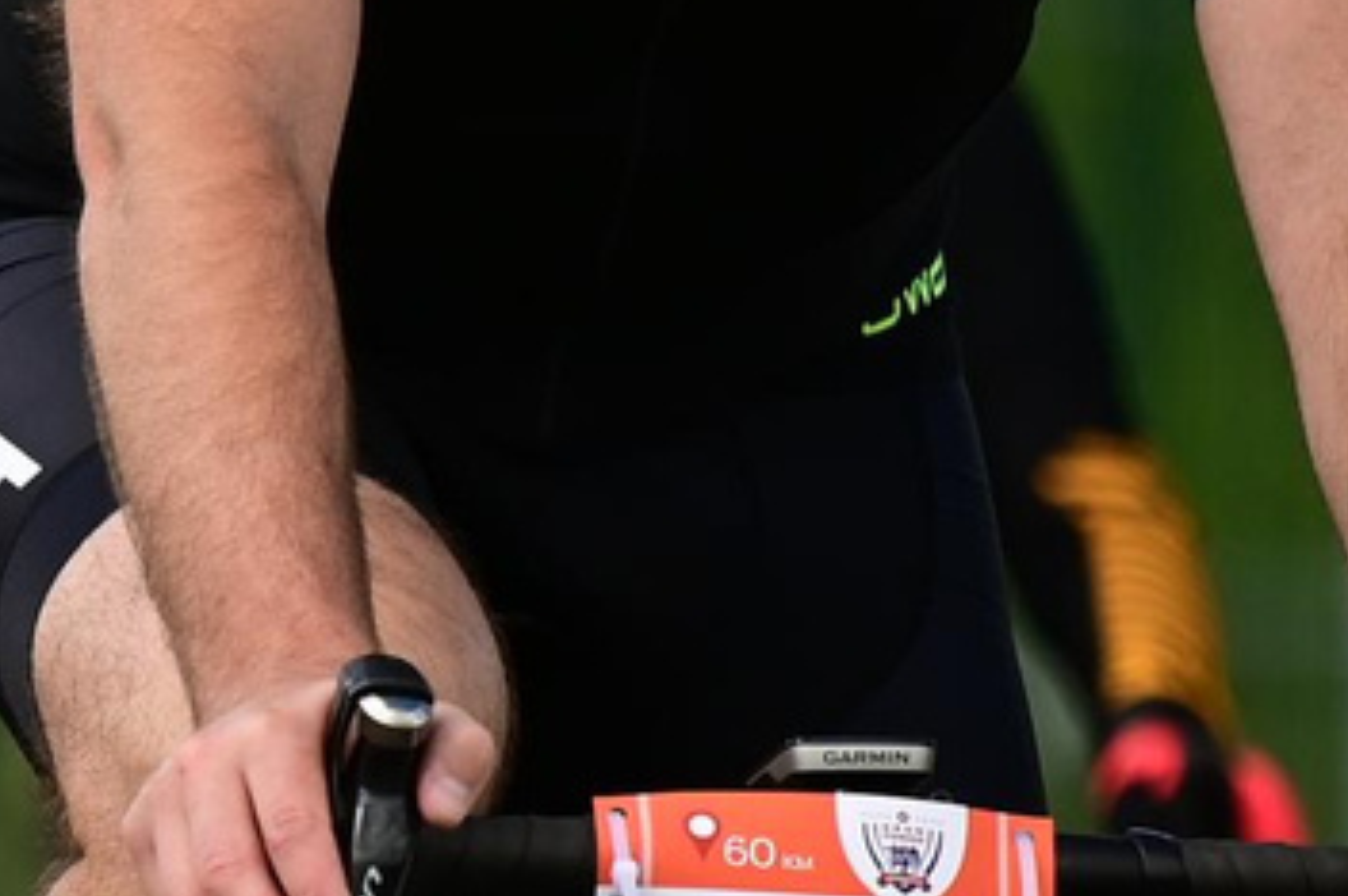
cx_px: -2585
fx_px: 54467
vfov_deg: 0.9
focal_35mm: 1456
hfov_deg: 1.4
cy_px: 907
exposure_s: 1/2000
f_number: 2.8
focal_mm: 200
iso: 200
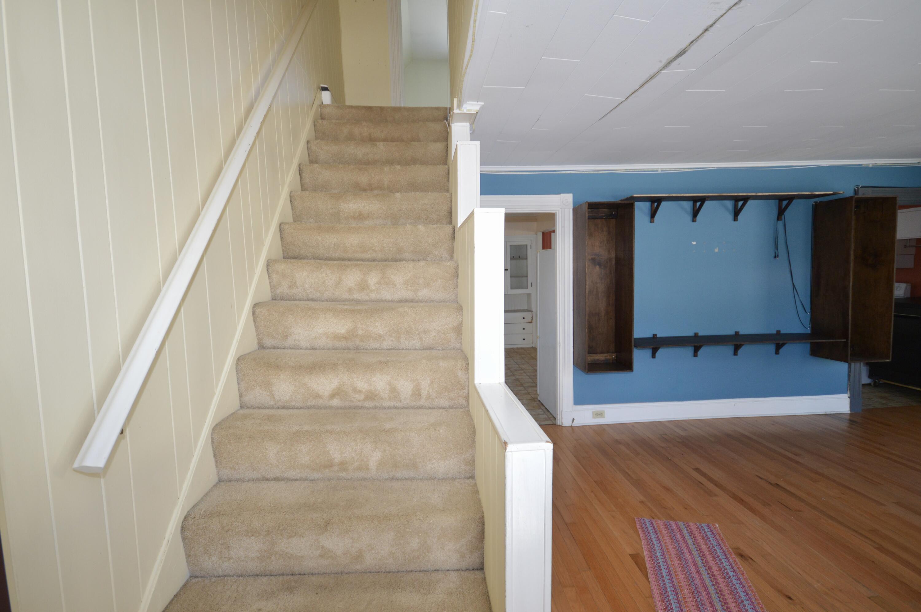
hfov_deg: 92.5
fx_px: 441
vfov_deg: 69.5
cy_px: 306
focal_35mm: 17
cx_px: 460
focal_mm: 11.5
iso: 450
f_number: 4.2
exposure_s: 1/60
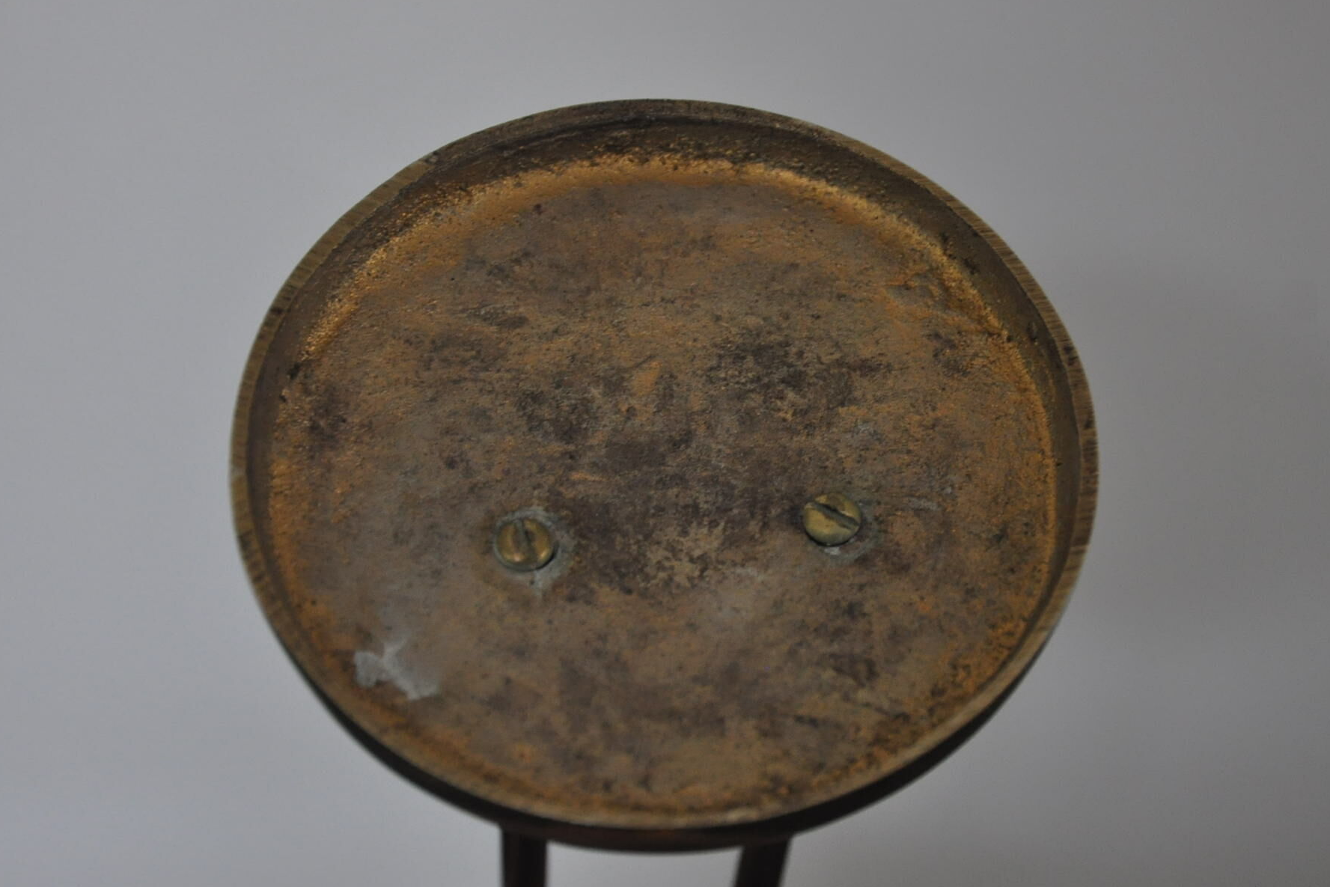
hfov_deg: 21.7
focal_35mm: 94
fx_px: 3473
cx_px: 662
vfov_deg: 14.6
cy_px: 439
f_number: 5
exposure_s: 1/125
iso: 1400
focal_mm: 58
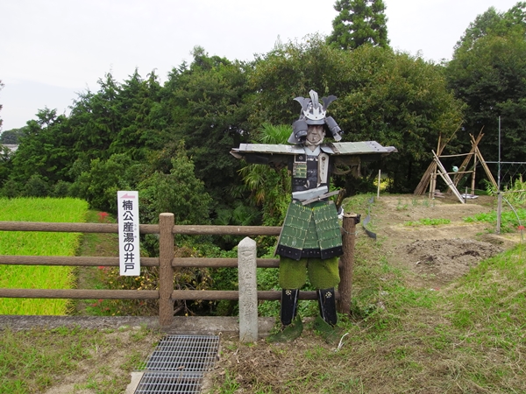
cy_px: 197
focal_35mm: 24
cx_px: 263
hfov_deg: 71.6
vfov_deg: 56.8
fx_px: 365
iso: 200
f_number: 4
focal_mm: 12
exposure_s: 1/500
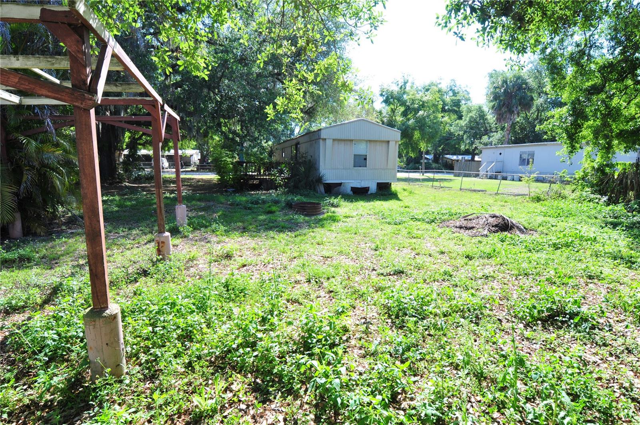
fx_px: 320
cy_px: 212
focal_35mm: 18
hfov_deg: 90.1
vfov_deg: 67.2
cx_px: 320
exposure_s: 1/250
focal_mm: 12
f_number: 8
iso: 400
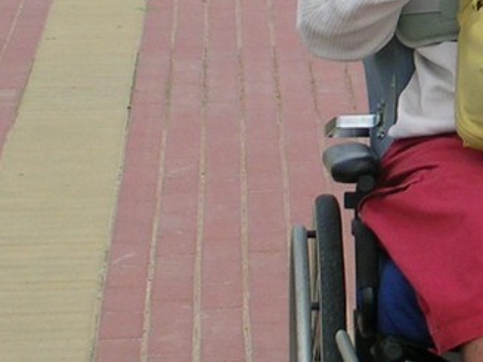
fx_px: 5021
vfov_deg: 4.1
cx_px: 709
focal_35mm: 360
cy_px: -18
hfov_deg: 5.5
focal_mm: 17.4
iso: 50
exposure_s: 1/312
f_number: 4.9
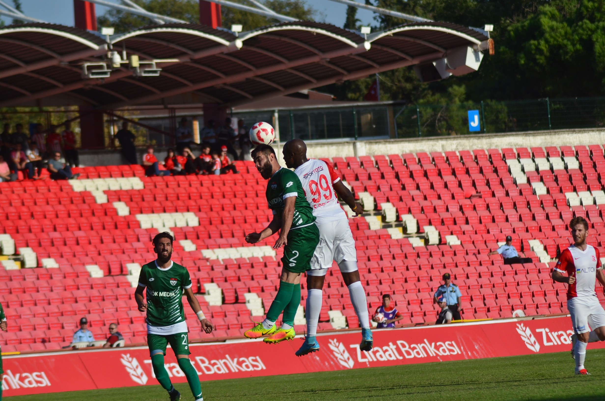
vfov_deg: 4.8
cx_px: 302
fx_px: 4780
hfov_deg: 7.2
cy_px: 200
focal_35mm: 285
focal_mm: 190
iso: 320
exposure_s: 1/2500
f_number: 6.3
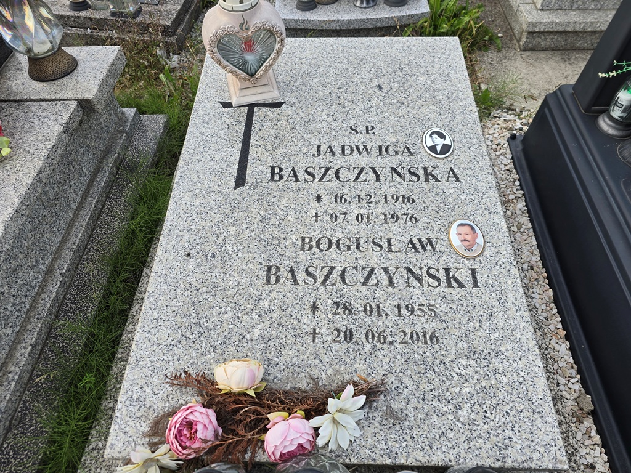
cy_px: 236
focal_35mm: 23
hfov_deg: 73.9
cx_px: 316
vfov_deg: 58.9
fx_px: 419
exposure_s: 1/180
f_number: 1.7
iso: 20
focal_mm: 6.3
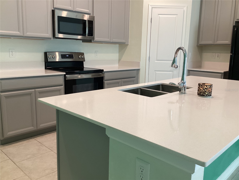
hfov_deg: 58.4
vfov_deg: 45.4
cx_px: 120
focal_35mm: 31
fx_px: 214
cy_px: 90
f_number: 2.4
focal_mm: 3.3
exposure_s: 1/60
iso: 80
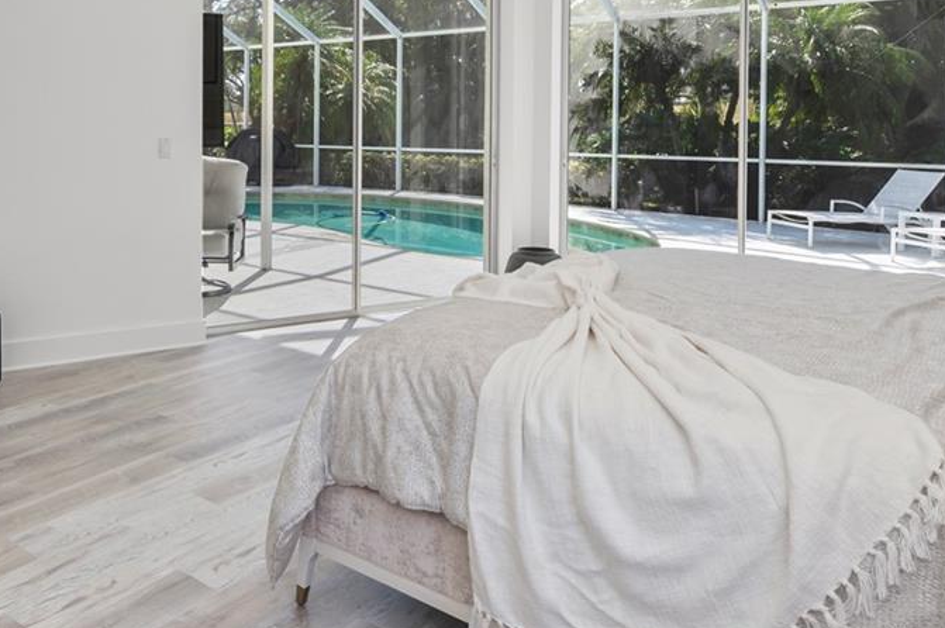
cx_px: 299
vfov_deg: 40.2
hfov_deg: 58.7
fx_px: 813
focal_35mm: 31
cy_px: 109
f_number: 9
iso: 200
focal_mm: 13
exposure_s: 1/50
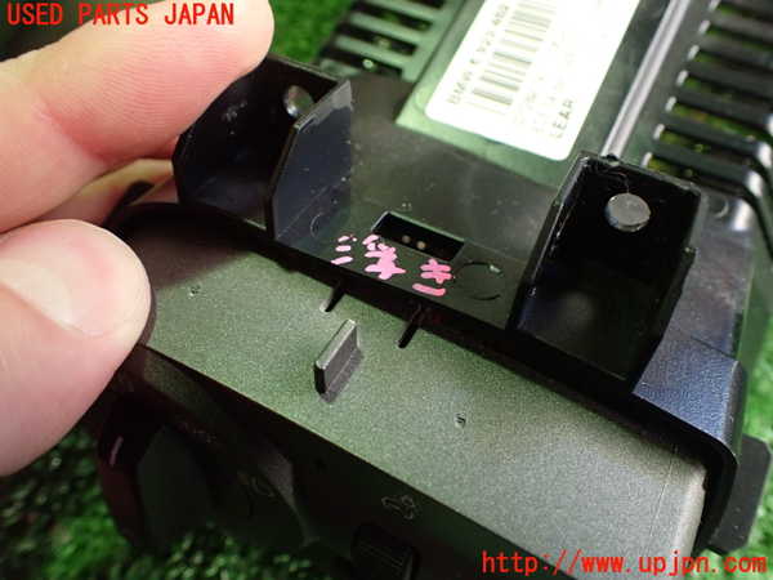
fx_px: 670
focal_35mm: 30
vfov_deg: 46.8
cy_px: 290
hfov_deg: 60.0
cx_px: 386
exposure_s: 1/80
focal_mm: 5.4
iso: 800
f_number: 2.3
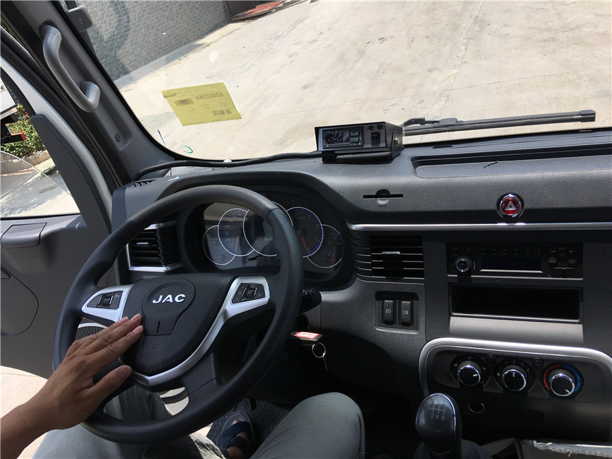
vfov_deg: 48.2
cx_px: 306
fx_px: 513
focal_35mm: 29
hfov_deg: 61.7
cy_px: 230
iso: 25
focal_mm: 4.15
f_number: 2.2
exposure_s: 1/1479
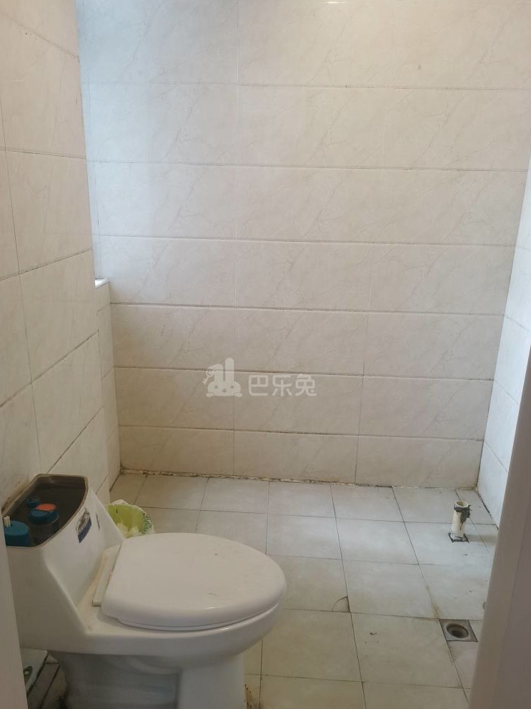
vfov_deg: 63.4
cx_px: 259
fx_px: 573
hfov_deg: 49.7
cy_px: 378
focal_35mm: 28
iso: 320
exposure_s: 1/50
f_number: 1.8
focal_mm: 5.58
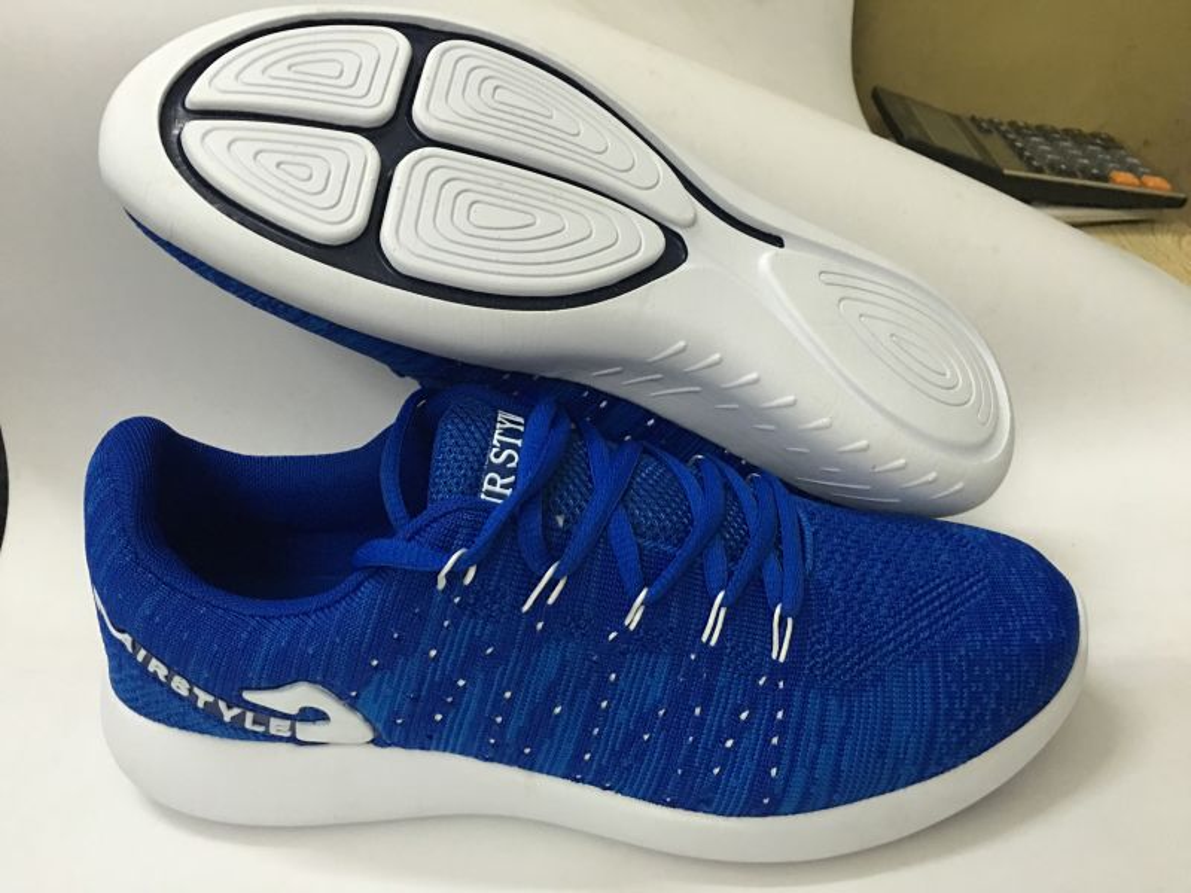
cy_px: 446
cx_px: 596
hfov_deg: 61.7
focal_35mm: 29
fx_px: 998
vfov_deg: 48.2
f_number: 2.2
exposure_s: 1/8
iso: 160
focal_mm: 4.15
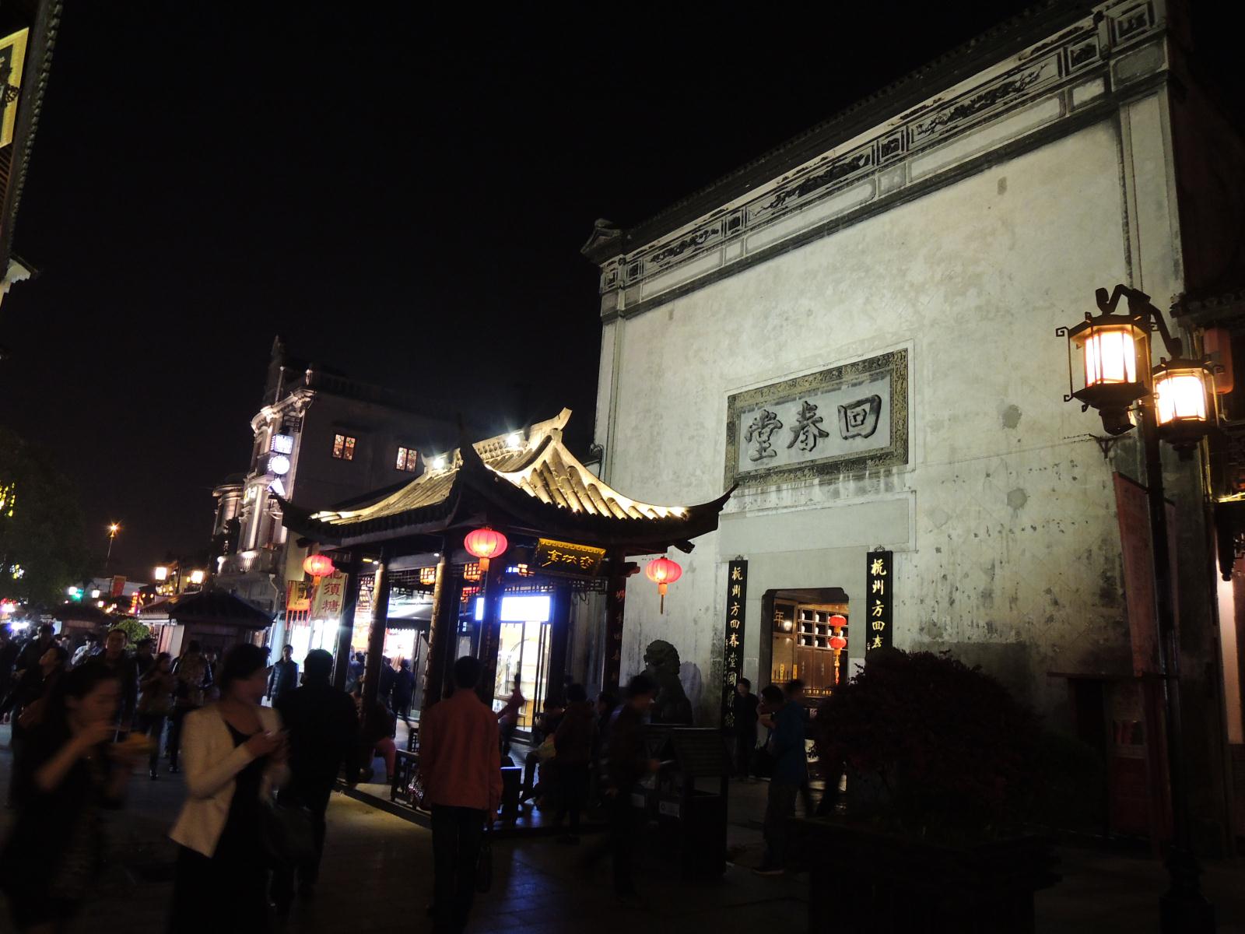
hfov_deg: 71.6
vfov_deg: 56.8
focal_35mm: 24
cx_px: 622
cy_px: 467
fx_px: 863
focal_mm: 4.3
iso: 400
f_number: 2.8
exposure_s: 1/10
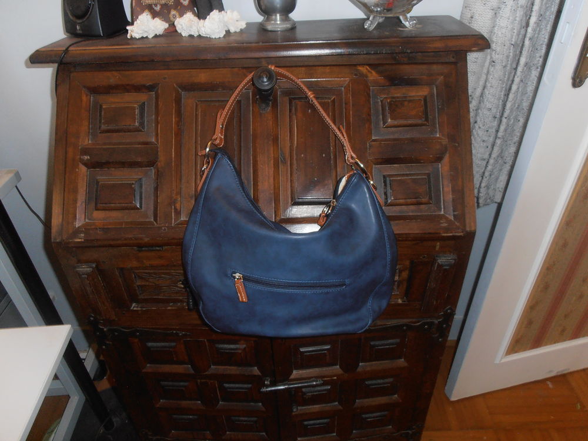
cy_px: 220
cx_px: 294
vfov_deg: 56.8
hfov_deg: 71.6
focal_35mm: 24
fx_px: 408
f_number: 3
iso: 125
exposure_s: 1/30
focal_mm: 4.2
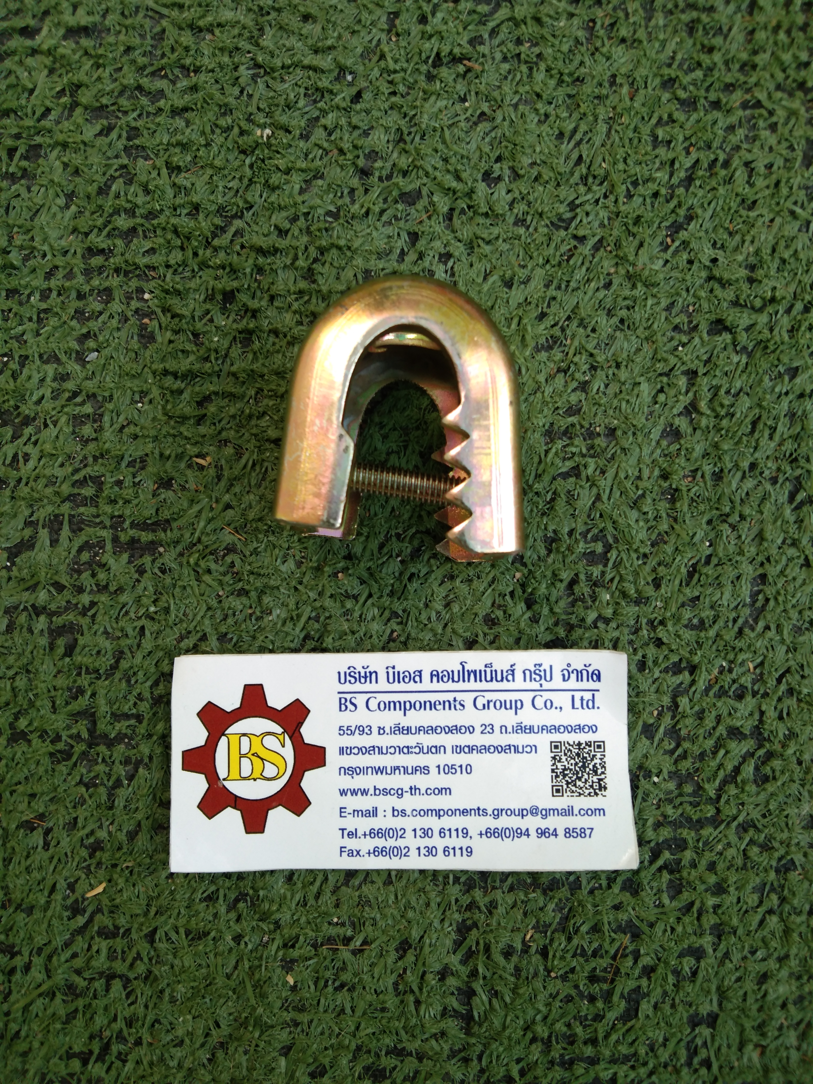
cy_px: 542
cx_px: 406
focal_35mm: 30
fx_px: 939
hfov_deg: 46.8
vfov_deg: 60.0
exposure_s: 1/100
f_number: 2.2
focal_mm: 3.65
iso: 121
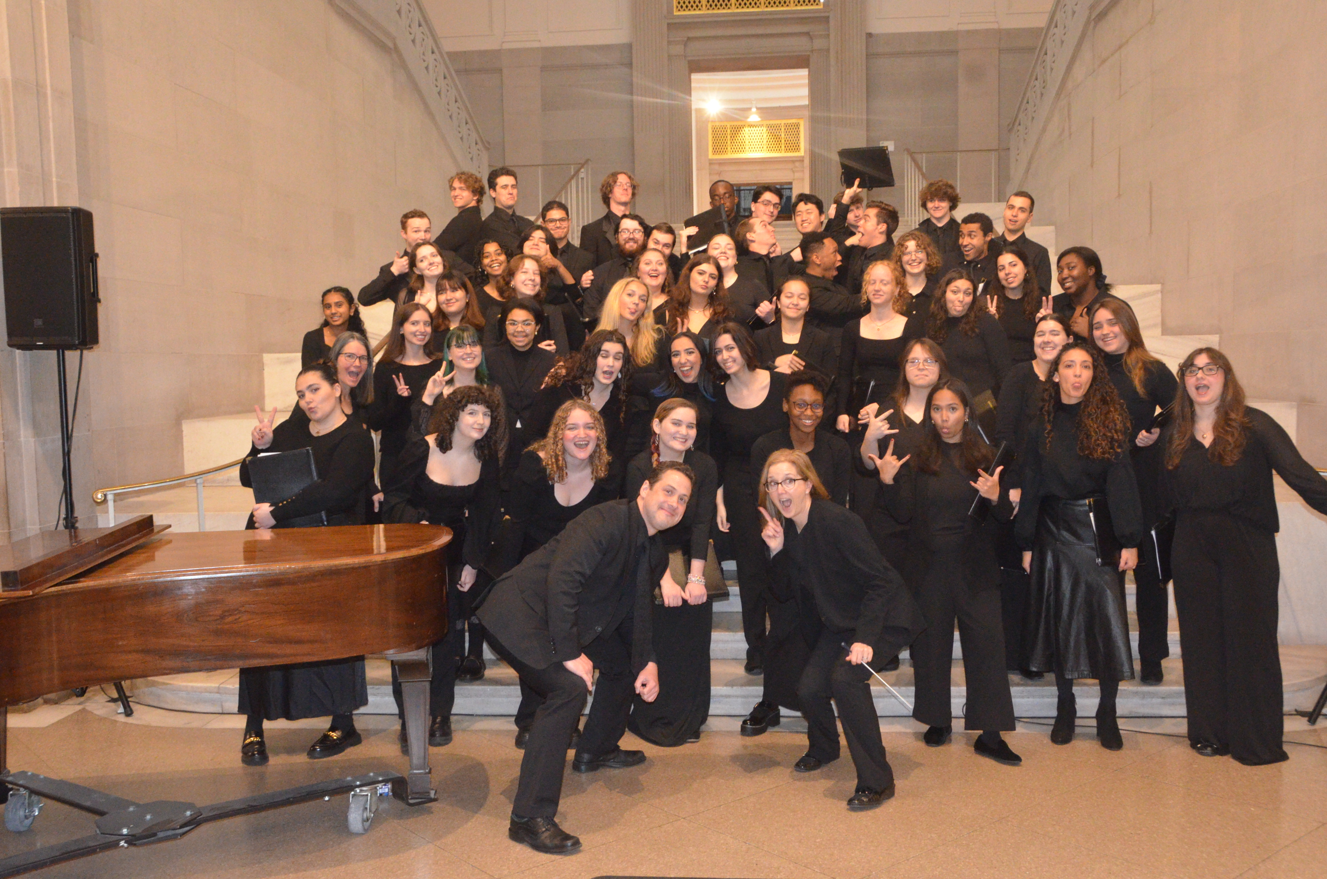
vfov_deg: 39.8
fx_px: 1214
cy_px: 440
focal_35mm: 33
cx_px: 664
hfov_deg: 57.3
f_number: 7.1
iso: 4500
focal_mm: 22
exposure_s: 1/60
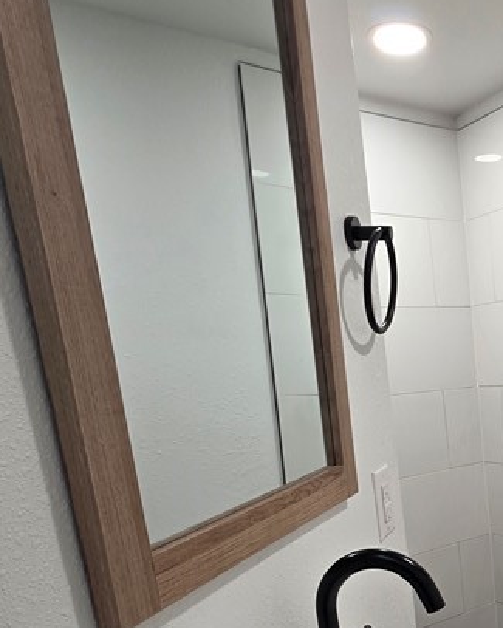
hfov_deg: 39.5
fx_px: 595
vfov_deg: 51.8
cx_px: 520
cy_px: 510
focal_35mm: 32
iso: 160
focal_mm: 2.2
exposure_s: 1/120
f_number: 1.9
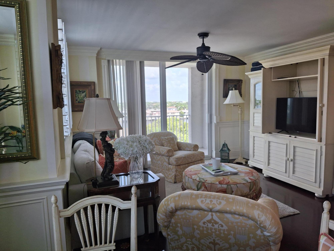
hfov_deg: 69.4
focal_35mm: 25
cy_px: 126
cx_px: 167
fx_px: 241
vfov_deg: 54.9
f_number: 1.8
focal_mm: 4.69
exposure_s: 1/100
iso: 32
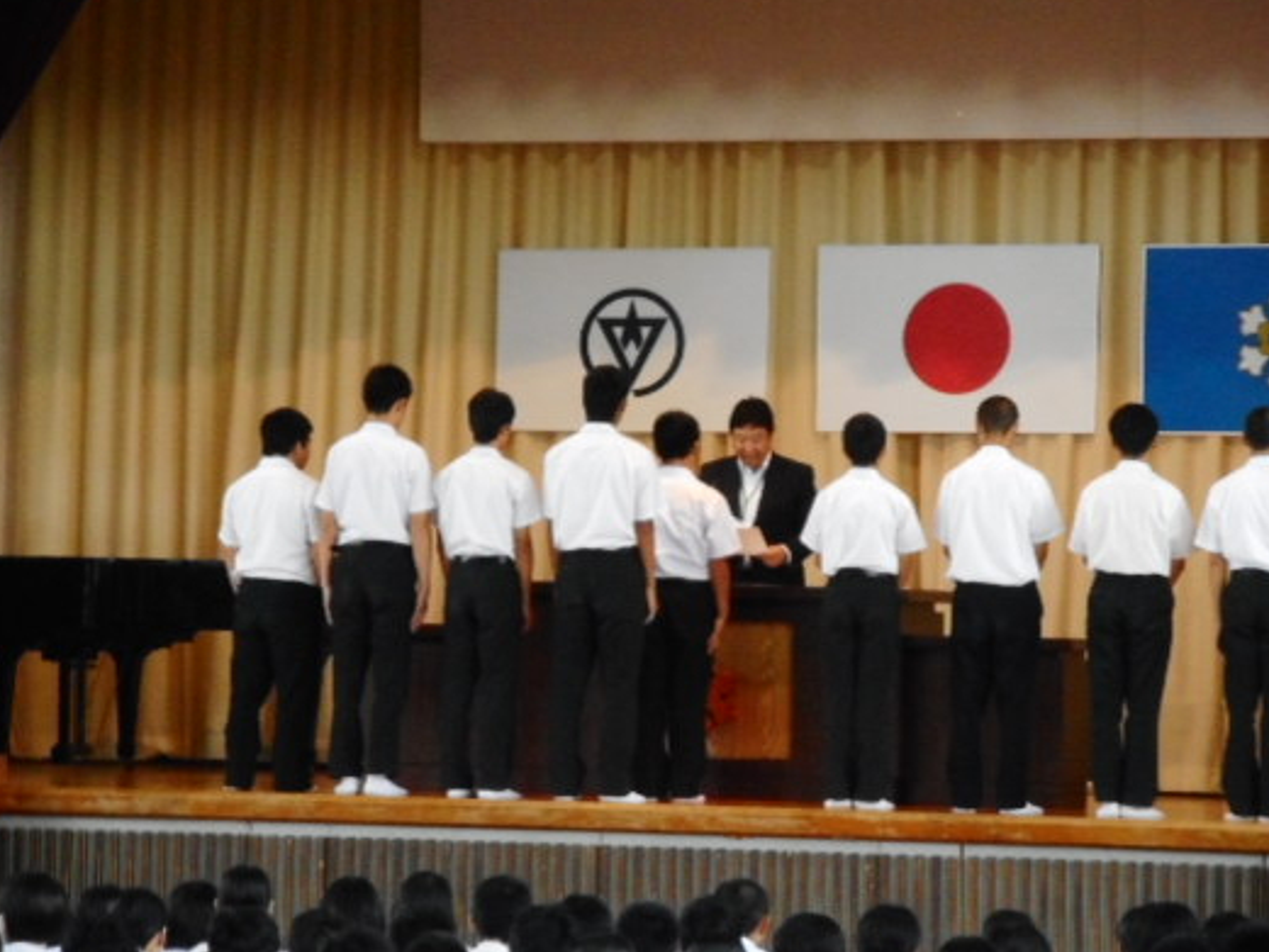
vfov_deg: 6.9
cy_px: 411
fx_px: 7884
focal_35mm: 215
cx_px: 723
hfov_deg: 9.2
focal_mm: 31.4
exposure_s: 1/20
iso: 800
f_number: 6.4
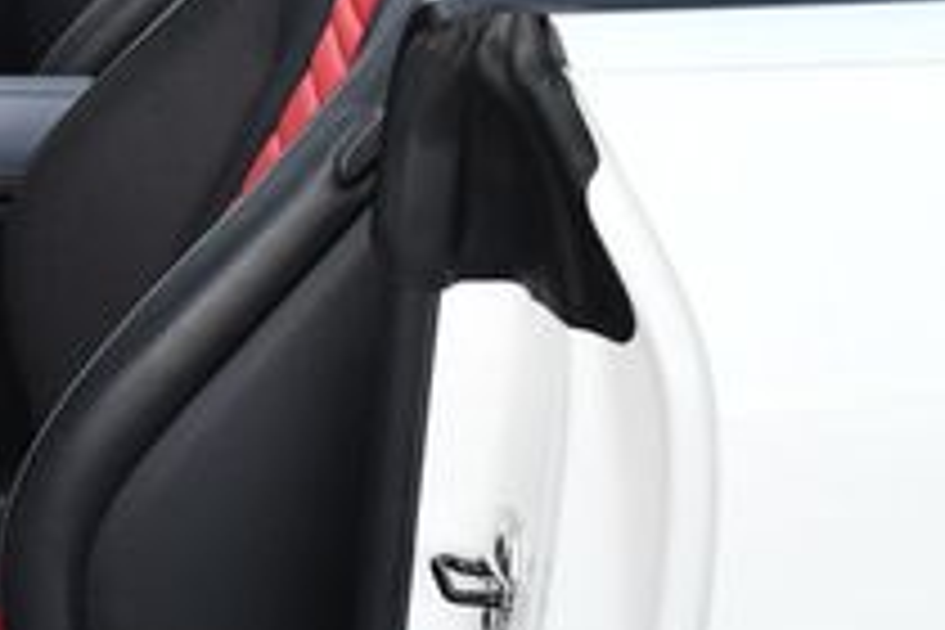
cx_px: -189
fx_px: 3202
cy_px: 220
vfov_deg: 11.2
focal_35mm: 122
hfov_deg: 16.1
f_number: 5.6
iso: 400
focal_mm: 20
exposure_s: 1/250
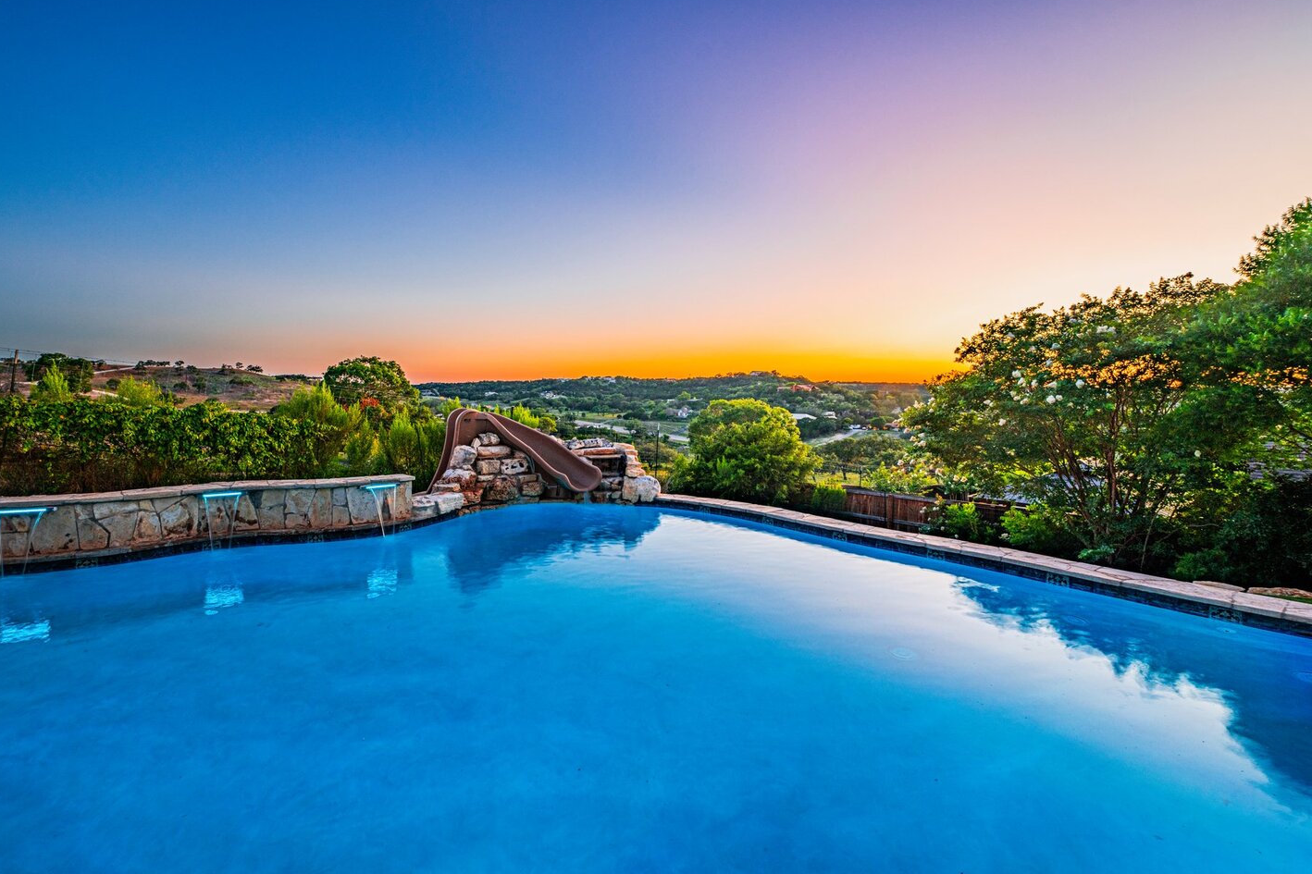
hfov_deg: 96.5
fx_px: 583
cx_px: 596
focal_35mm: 16
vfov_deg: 73.7
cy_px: 412
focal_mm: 14
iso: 100
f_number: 8
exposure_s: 1/2.5
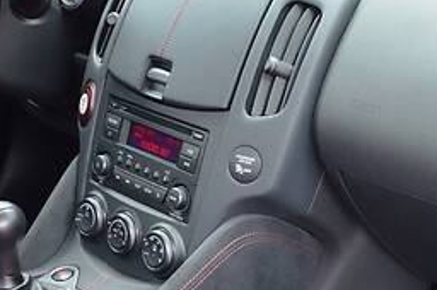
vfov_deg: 13.2
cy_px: 244
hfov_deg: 19.8
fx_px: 1249
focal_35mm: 103
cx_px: 149
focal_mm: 22
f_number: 7.1
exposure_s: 1/60
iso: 800
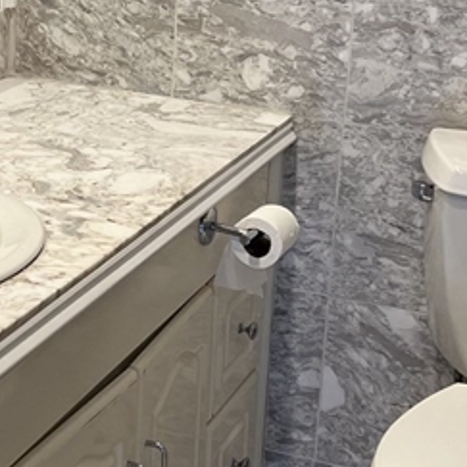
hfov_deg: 17.9
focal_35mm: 97
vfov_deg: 17.9
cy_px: 160
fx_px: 1481
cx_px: 158
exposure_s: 1/120
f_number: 1.5
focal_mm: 5.7
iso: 100
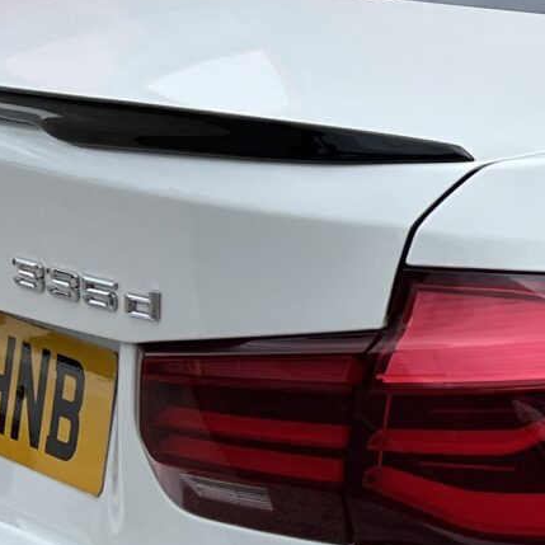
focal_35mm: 137
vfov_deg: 12.7
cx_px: 1073
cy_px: 360
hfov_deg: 11.5
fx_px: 2440
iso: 50
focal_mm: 5.7
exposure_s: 1/2083
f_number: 1.5
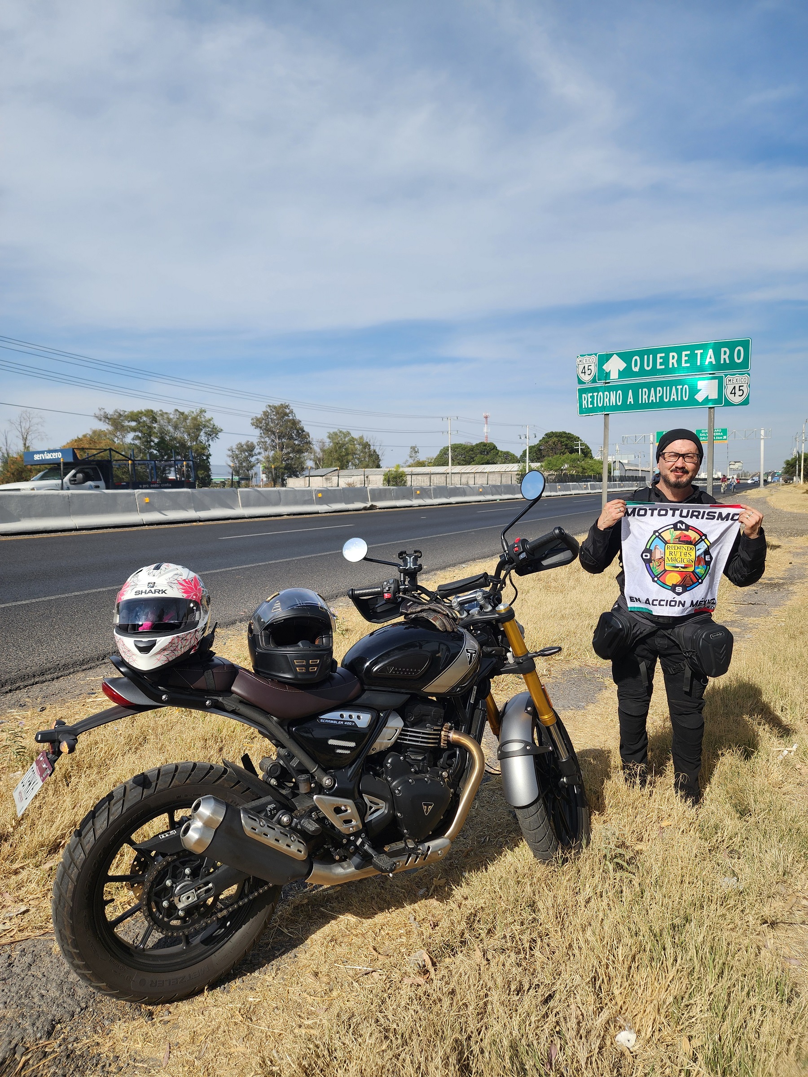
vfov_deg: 73.9
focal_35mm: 23
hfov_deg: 58.9
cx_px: 404
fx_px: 716
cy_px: 538
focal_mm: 6.4
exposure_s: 1/1343
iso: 12
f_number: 1.8
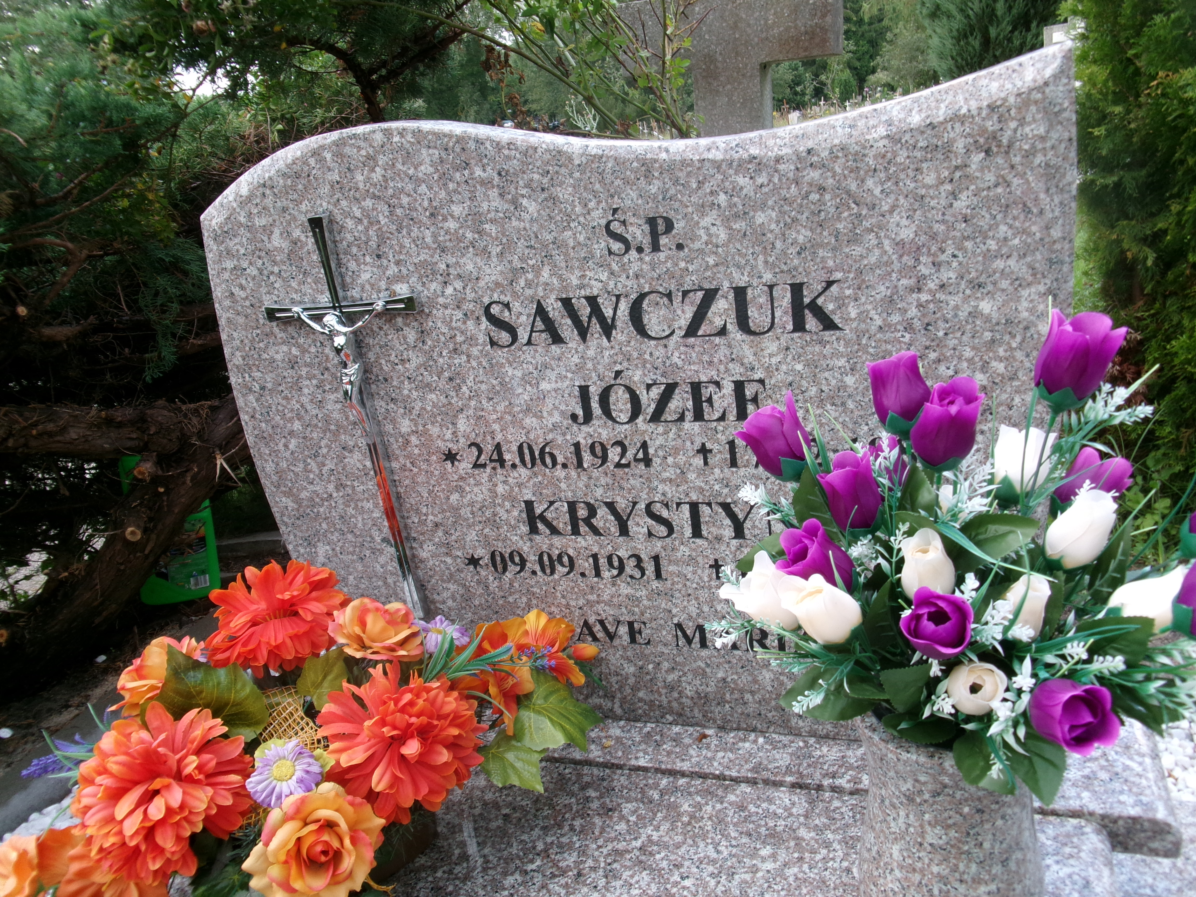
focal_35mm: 28
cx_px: 598
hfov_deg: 63.4
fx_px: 967
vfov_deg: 49.7
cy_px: 448
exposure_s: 1/100
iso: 100
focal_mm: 5.1
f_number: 3.9
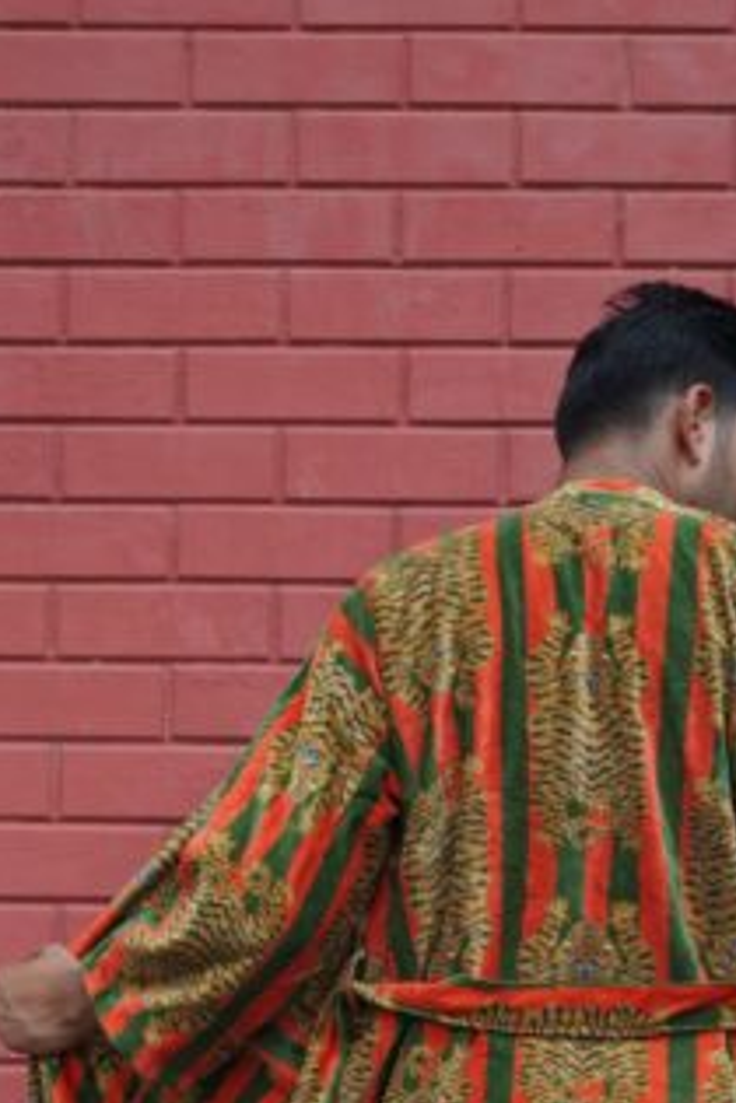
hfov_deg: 12.7
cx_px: 603
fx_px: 3281
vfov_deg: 18.8
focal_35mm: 107
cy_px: 1000
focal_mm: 50
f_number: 5
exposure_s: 1/160
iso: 500
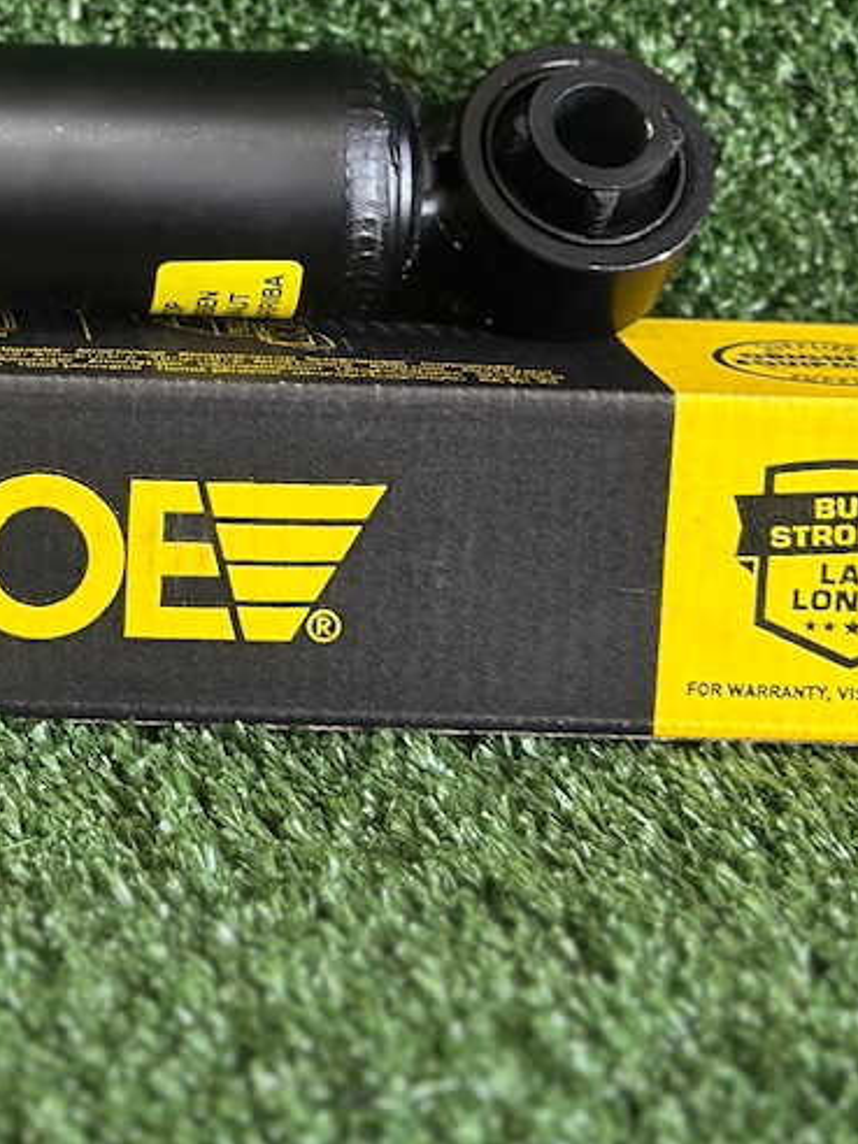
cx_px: -230
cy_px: -156
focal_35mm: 125
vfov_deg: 15.3
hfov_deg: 11.6
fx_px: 4131
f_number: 1.78
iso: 200
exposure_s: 1/50
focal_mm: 6.86
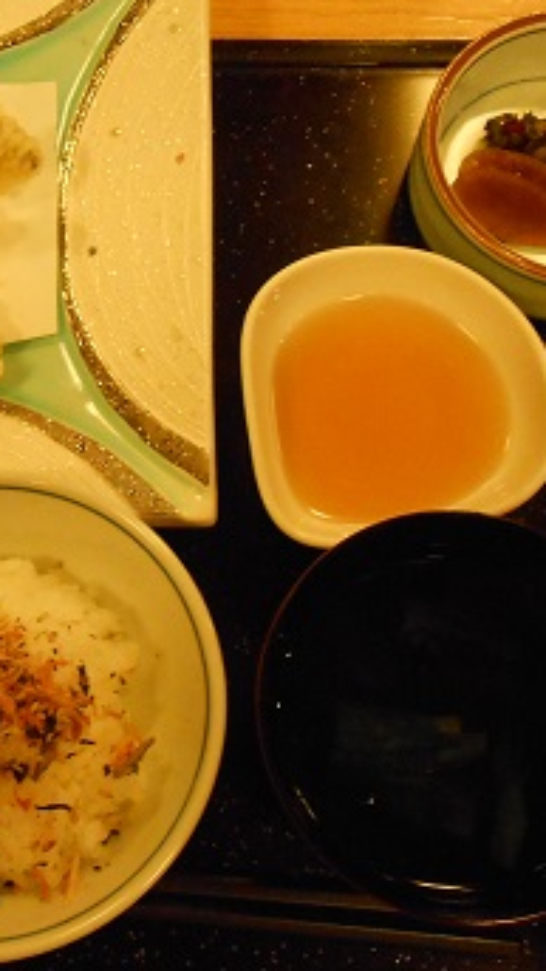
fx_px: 1132
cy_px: 487
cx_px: 163
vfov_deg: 46.4
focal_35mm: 44
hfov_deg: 26.9
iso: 800
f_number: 3.8
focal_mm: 5.3
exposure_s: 1/8
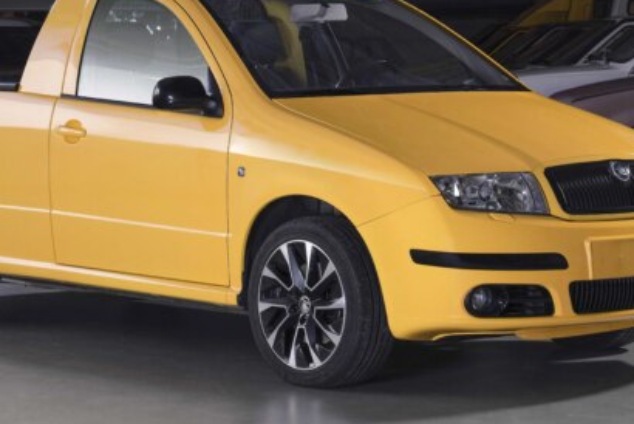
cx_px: 297
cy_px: 57
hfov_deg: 15.6
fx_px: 2309
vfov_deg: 10.4
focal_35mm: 131
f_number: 10
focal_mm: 70
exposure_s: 2.5
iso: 100
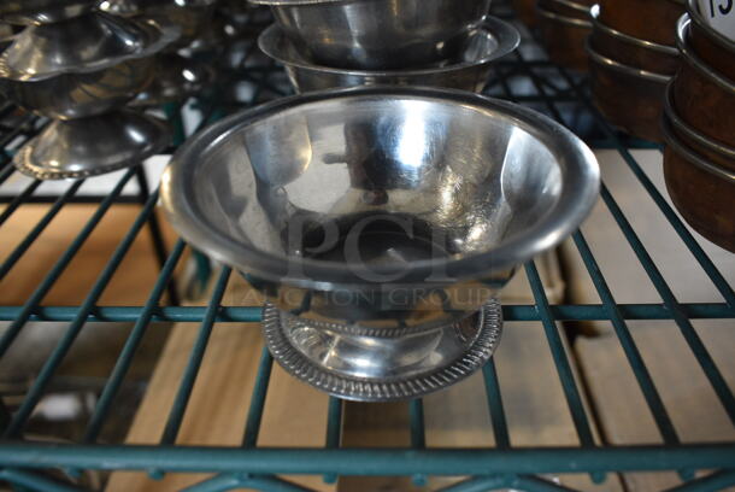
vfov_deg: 43.7
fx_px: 613
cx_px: 368
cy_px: 246
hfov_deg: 61.9
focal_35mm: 30
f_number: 5
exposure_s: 1/60
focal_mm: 20
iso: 800
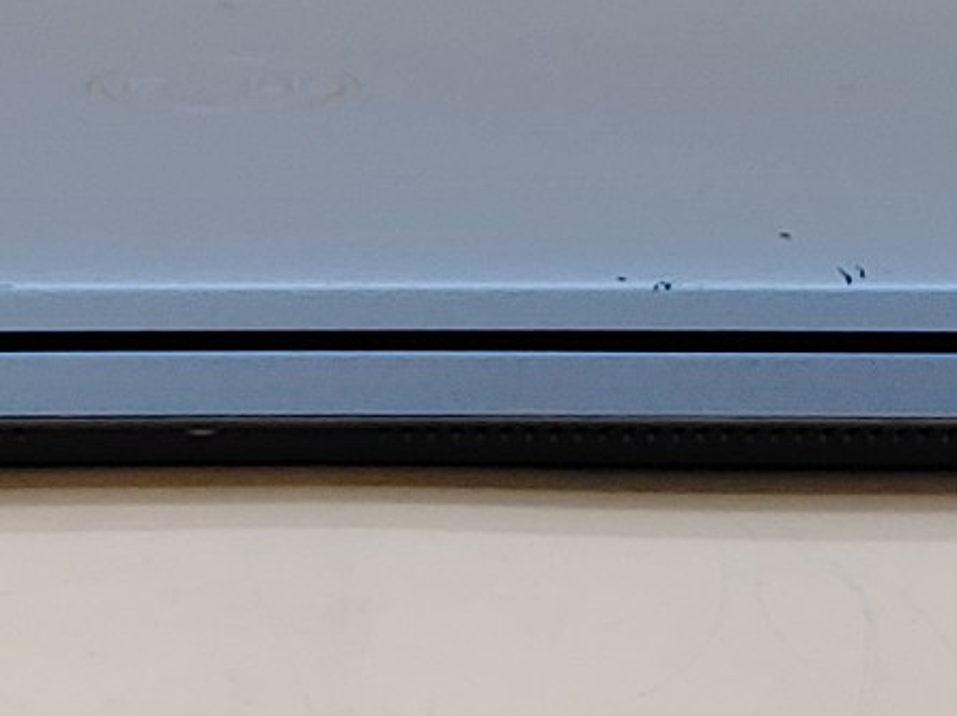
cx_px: 206
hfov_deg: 13.2
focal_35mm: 149
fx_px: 4116
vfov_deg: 9.9
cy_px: -45
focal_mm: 4.36
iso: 50
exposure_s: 1/96
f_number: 1.8
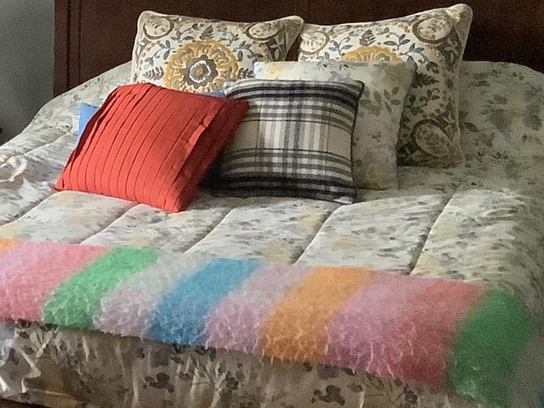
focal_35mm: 96
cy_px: 143
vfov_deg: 15.4
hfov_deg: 19.5
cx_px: -65
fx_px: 1509
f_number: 2.4
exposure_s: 1/30
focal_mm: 3.3
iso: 800
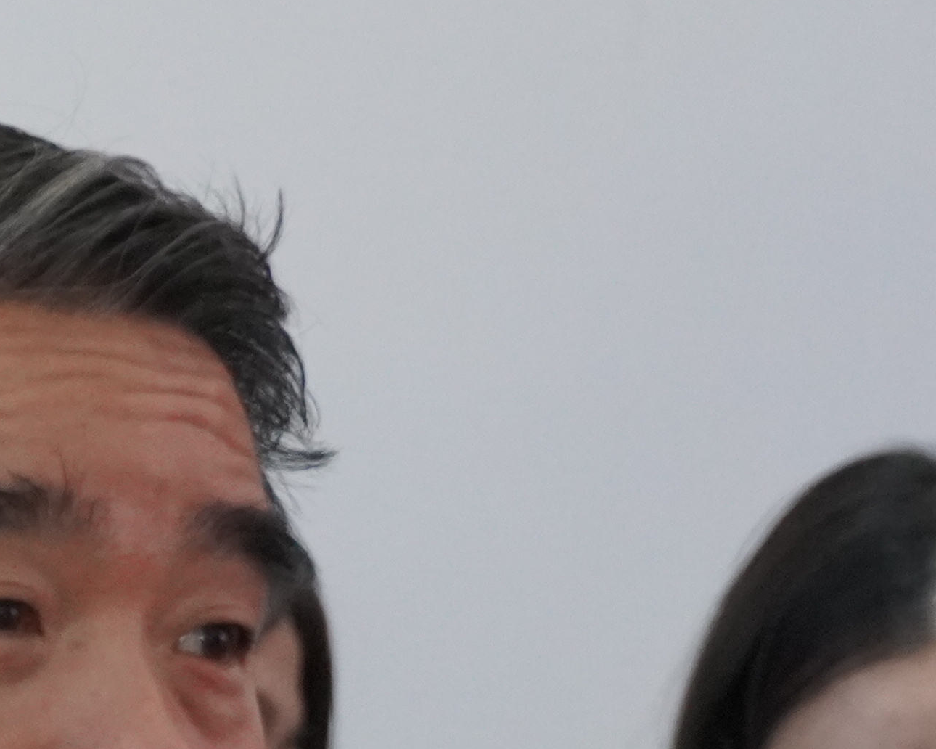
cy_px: 1000
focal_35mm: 517
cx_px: -190
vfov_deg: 3.0
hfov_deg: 3.7
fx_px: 14327
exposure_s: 1/160
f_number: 5.6
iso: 1600
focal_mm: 79
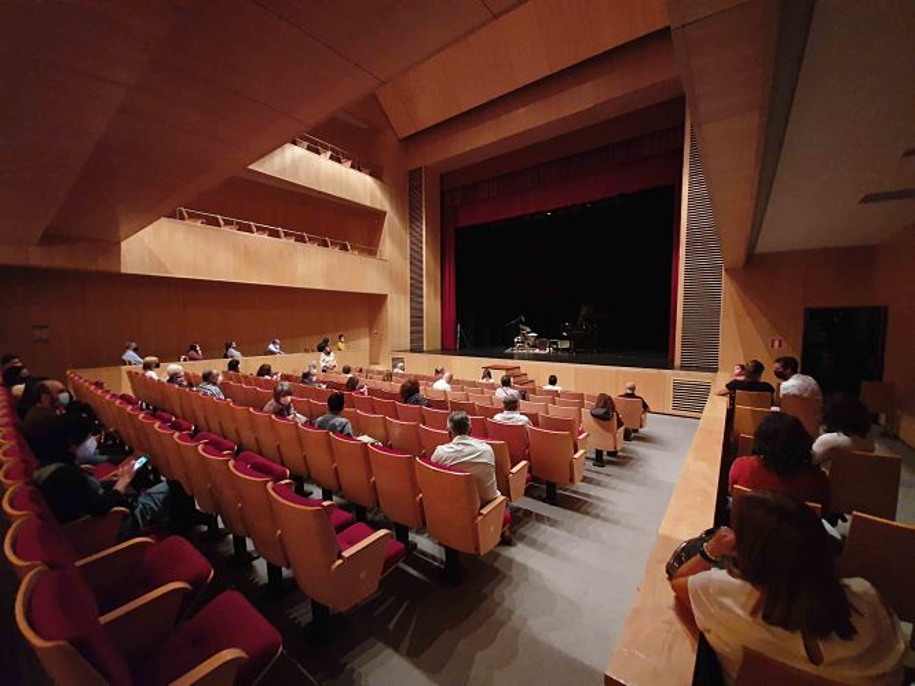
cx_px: 458
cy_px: 343
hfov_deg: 106.2
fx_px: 344
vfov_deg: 89.9
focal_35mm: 13
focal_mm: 1.8
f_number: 2.2
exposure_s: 1/10
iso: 640
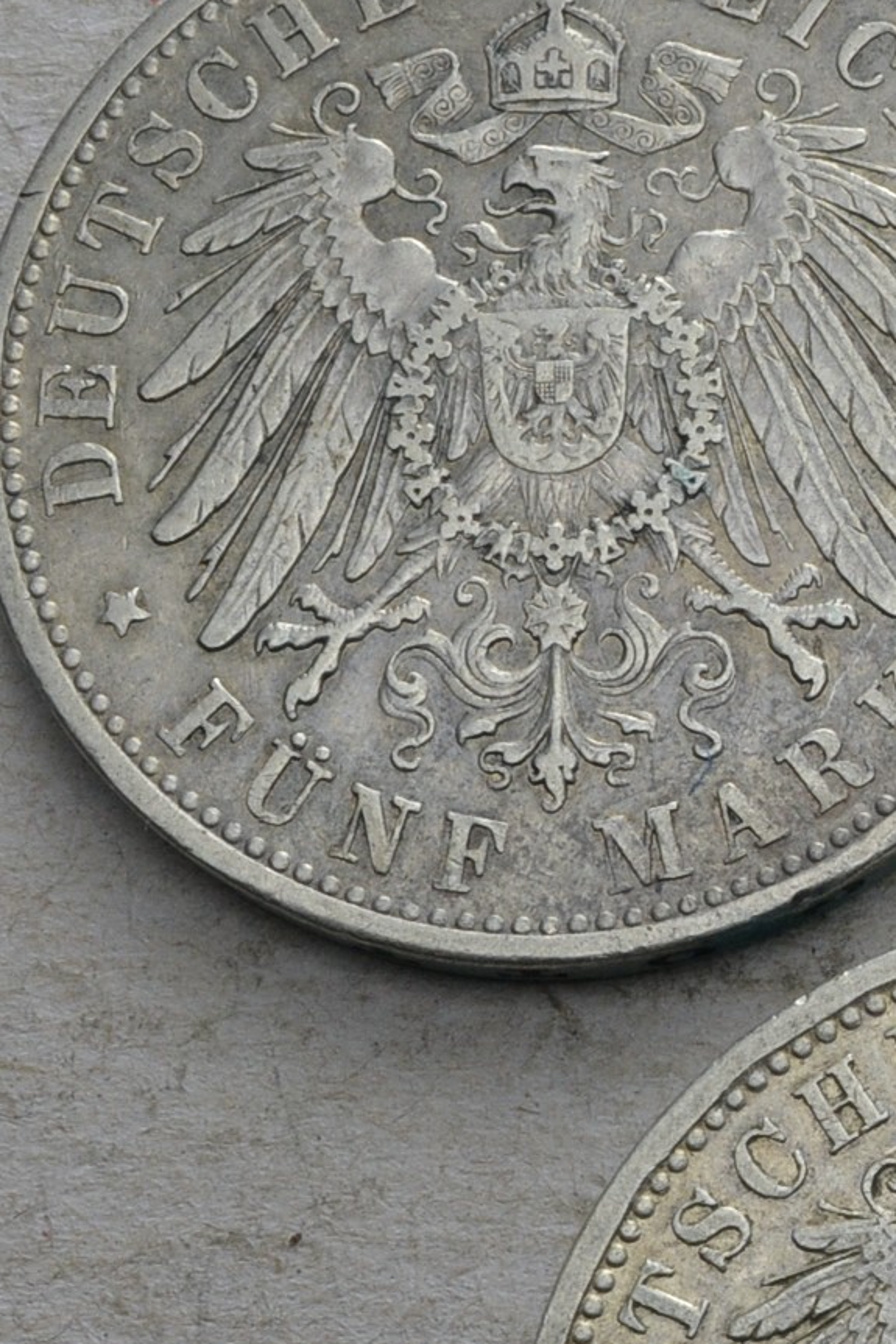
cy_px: 992
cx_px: 1720
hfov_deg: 8.5
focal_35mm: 154
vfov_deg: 13.3
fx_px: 5747
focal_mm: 36
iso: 400
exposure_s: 1/250
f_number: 14
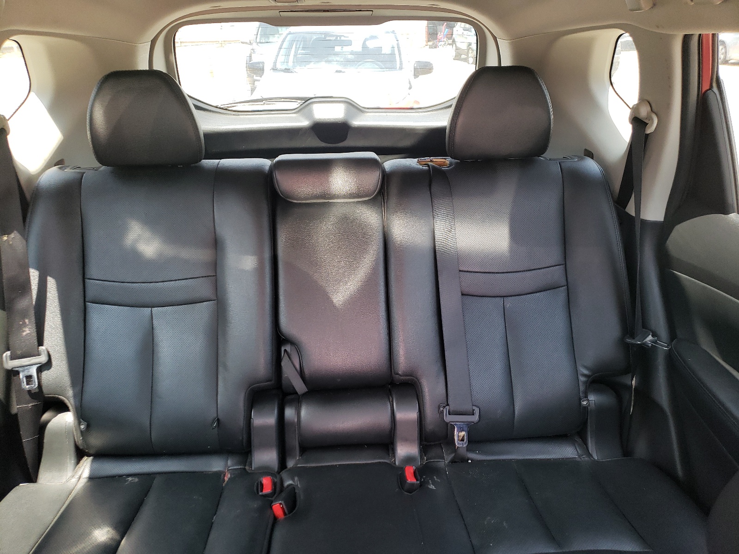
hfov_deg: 67.3
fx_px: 555
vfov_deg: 53.1
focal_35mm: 26
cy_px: 277
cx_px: 370
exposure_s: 1/120
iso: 92
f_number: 1.5
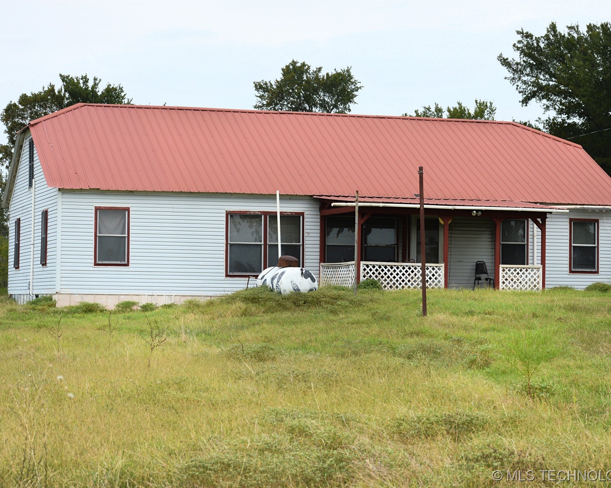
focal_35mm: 94
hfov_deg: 20.5
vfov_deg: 16.4
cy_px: 245
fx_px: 1692
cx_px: 333
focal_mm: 55
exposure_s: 1/250
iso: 100
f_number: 8
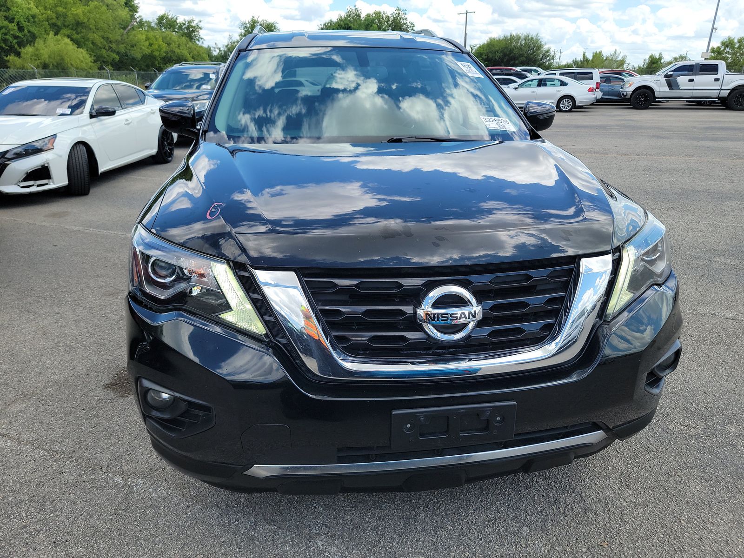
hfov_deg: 71.6
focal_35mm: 24
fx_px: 516
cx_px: 372
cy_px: 279
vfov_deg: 56.8
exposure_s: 1/429
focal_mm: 6.7
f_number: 1.8
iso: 50
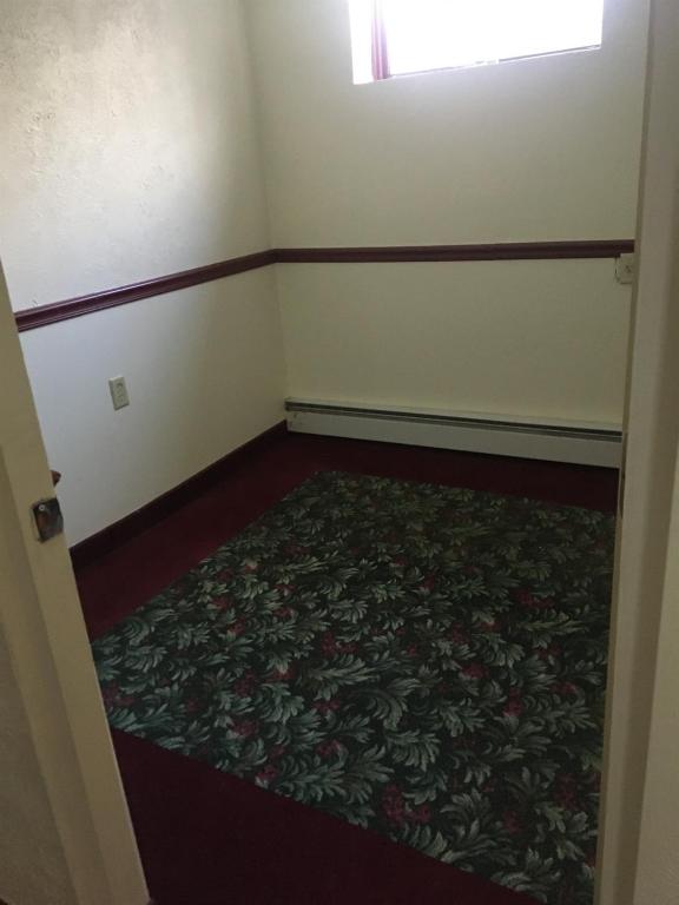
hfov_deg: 48.2
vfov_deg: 61.7
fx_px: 758
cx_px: 340
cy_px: 452
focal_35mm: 29
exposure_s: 1/15
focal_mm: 4.15
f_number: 2.2
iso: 200
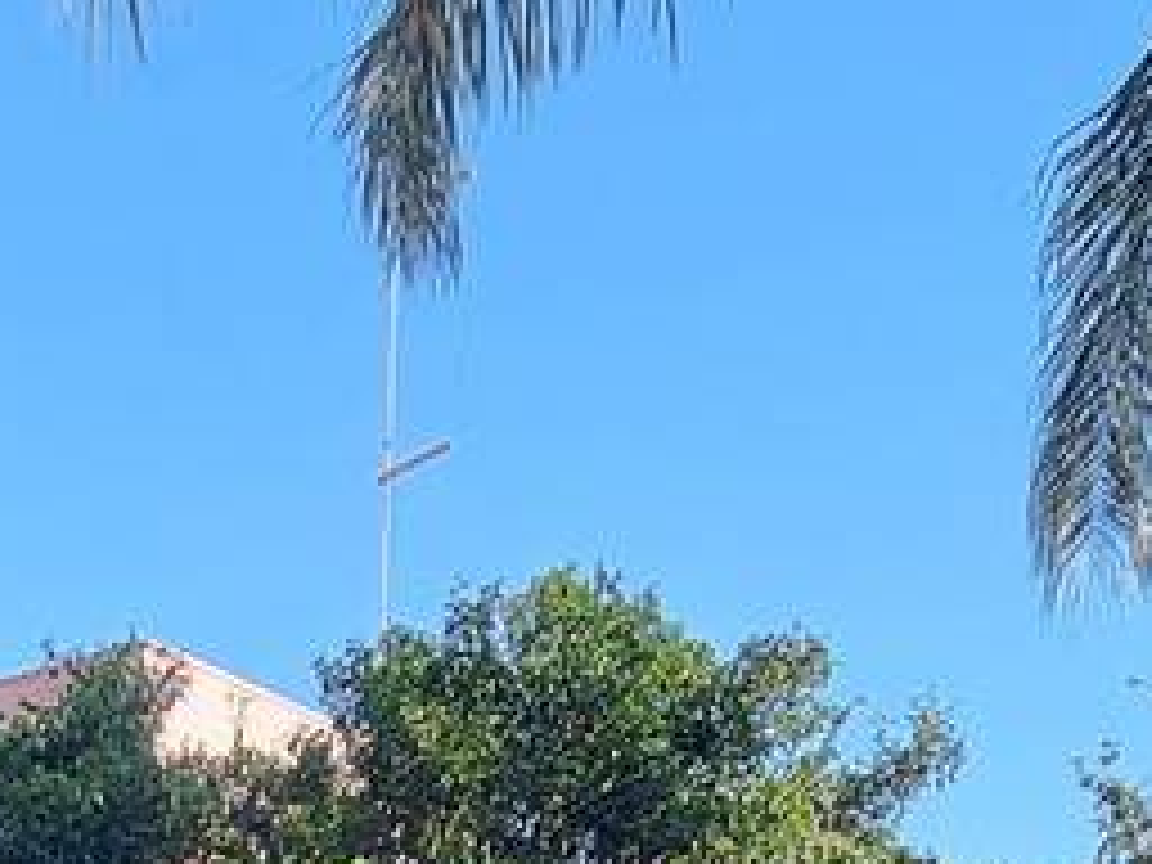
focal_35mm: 73
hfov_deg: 26.0
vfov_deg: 16.0
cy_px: 1701
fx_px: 2429
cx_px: 162
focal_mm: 2.2
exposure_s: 1/349
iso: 50
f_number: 2.2
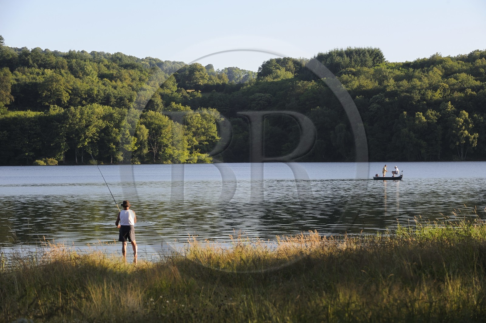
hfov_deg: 15.8
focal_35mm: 130
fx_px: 1754
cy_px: 162
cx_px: 243
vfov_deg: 10.5
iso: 200
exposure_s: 1/125
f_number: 9
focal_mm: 130
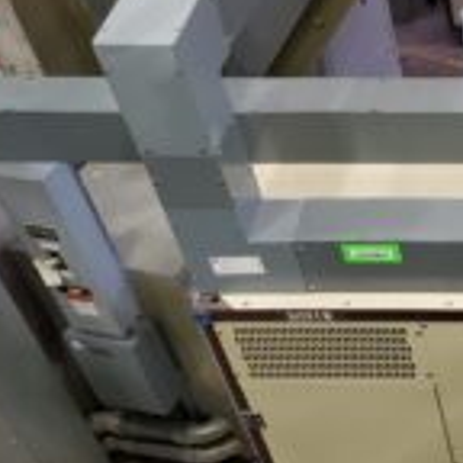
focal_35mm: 72
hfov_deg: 20.6
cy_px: 395
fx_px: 1090
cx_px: 688
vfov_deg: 23.5
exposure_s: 1/40
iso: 200
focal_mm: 4.3
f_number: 1.5
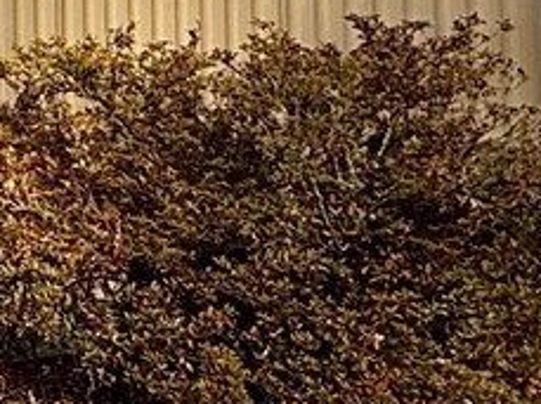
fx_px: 1529
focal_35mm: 98
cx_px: -572
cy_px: -87
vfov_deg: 14.5
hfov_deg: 15.5
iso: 50
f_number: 2.2
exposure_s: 1/638
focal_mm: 2.22
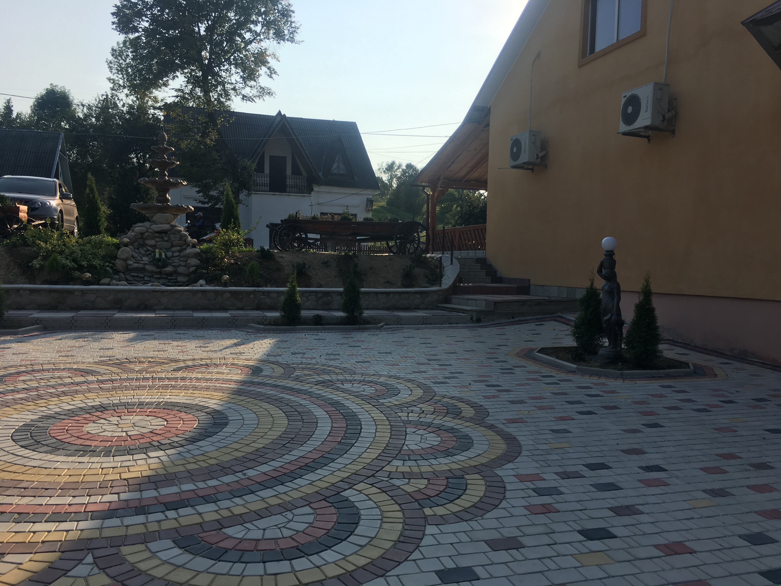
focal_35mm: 29
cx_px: 390
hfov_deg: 61.7
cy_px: 293
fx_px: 654
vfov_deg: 48.2
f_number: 2.2
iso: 25
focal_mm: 4.15
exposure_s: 1/1183
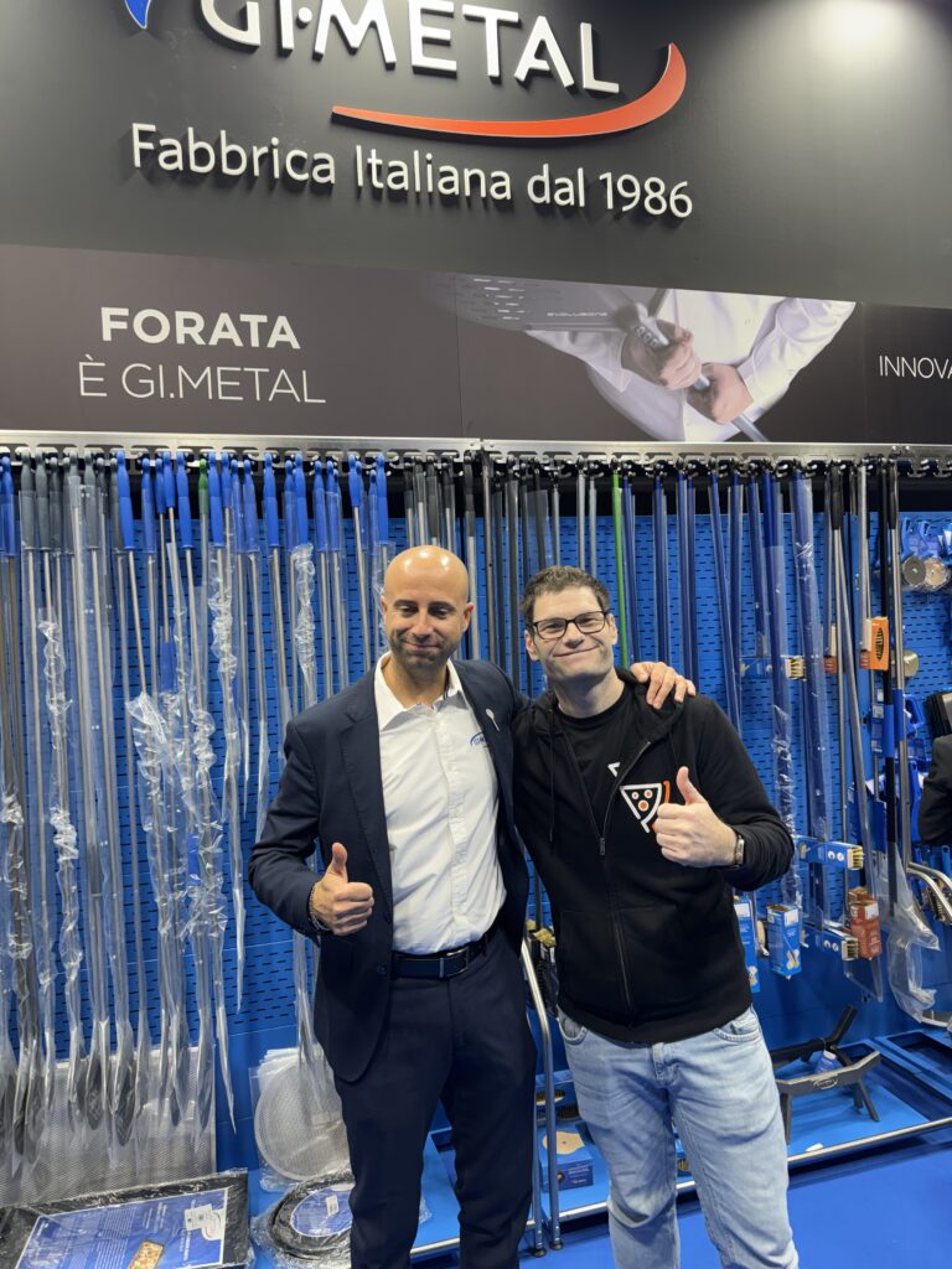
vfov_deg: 71.6
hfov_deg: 56.8
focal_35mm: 24
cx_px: 476
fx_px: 880
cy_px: 634
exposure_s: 1/100
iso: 80
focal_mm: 6.76
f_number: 1.78
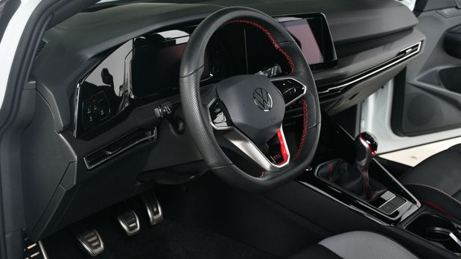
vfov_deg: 23.0
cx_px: 227
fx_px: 636
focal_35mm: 52
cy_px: 123
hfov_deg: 39.9
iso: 100
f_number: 5.6
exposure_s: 1/160
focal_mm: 32
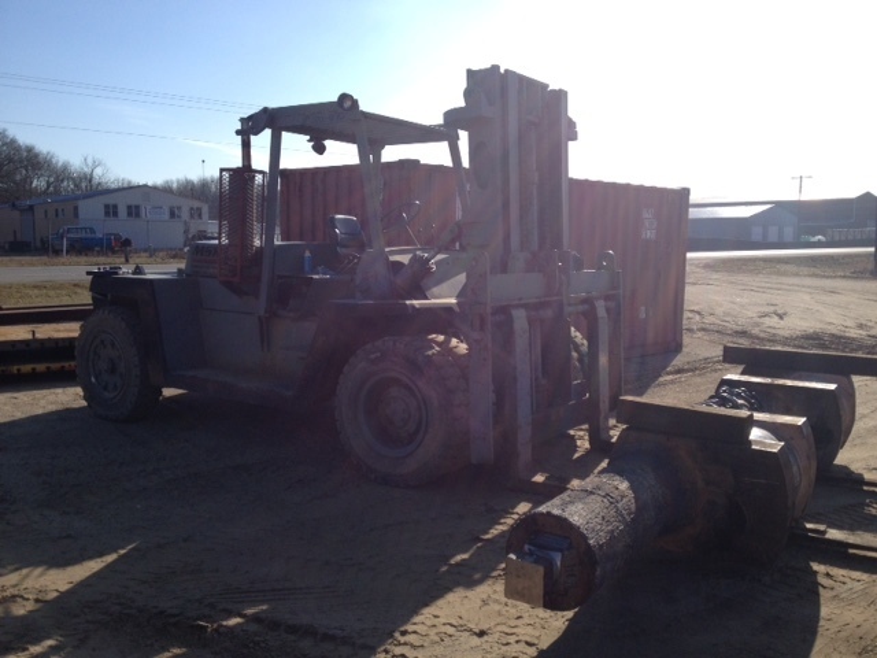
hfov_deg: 52.6
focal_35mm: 35
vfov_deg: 40.7
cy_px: 329
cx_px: 438
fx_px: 887
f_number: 2.4
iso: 50
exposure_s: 1/1905
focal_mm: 4.28
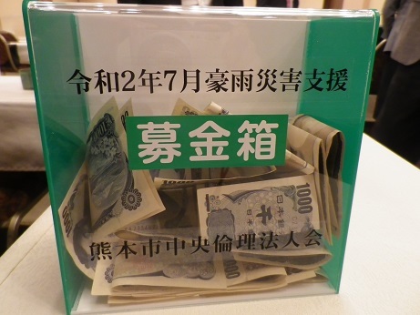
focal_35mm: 25
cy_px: 158
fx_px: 303
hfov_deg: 69.4
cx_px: 210
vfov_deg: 54.9
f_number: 3.5
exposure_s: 1/20
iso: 400
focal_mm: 4.5
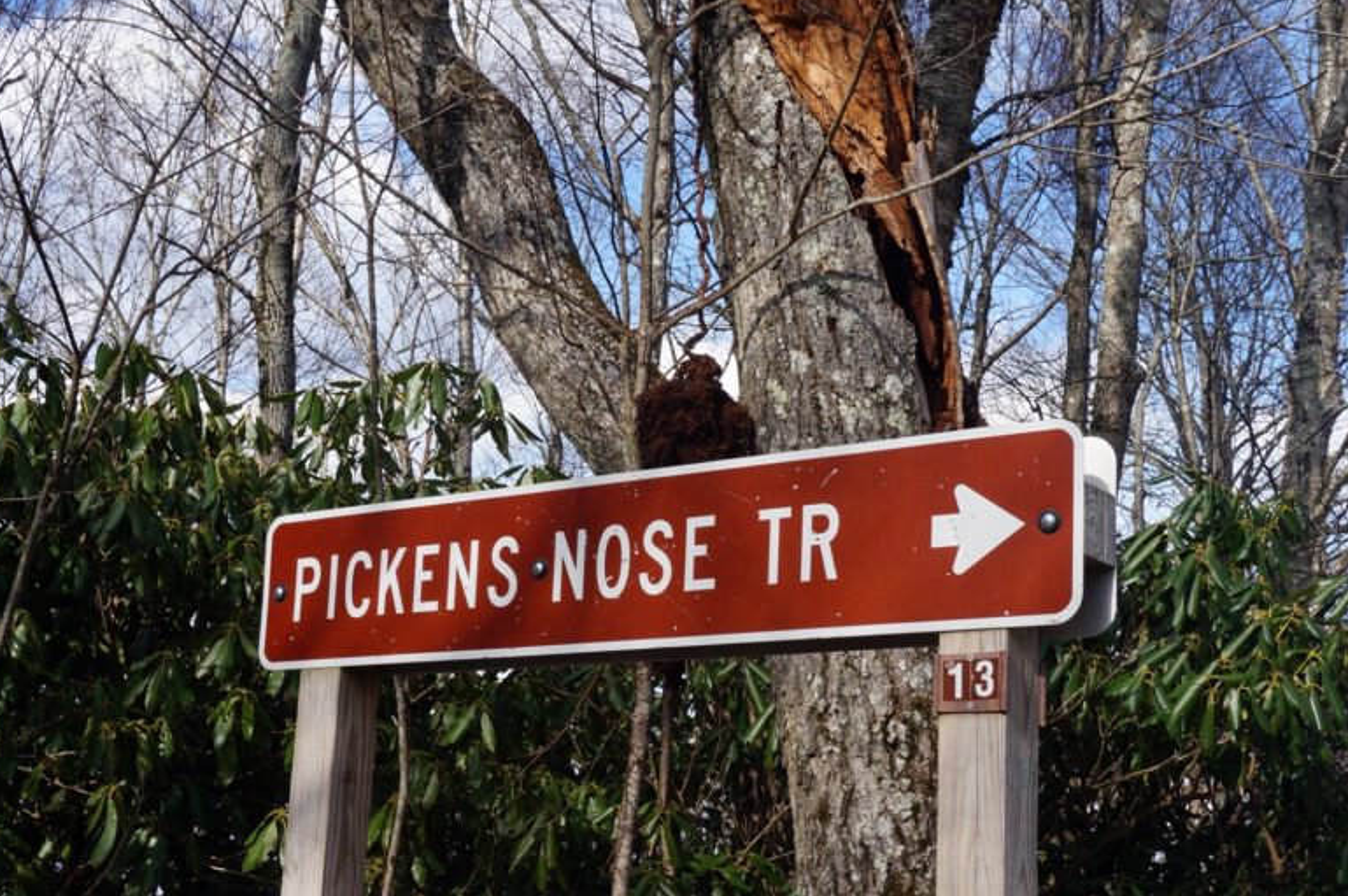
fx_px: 1945
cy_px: 541
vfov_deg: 25.9
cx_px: 621
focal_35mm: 52
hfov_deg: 38.2
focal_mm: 26
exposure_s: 1/80
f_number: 14
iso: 200
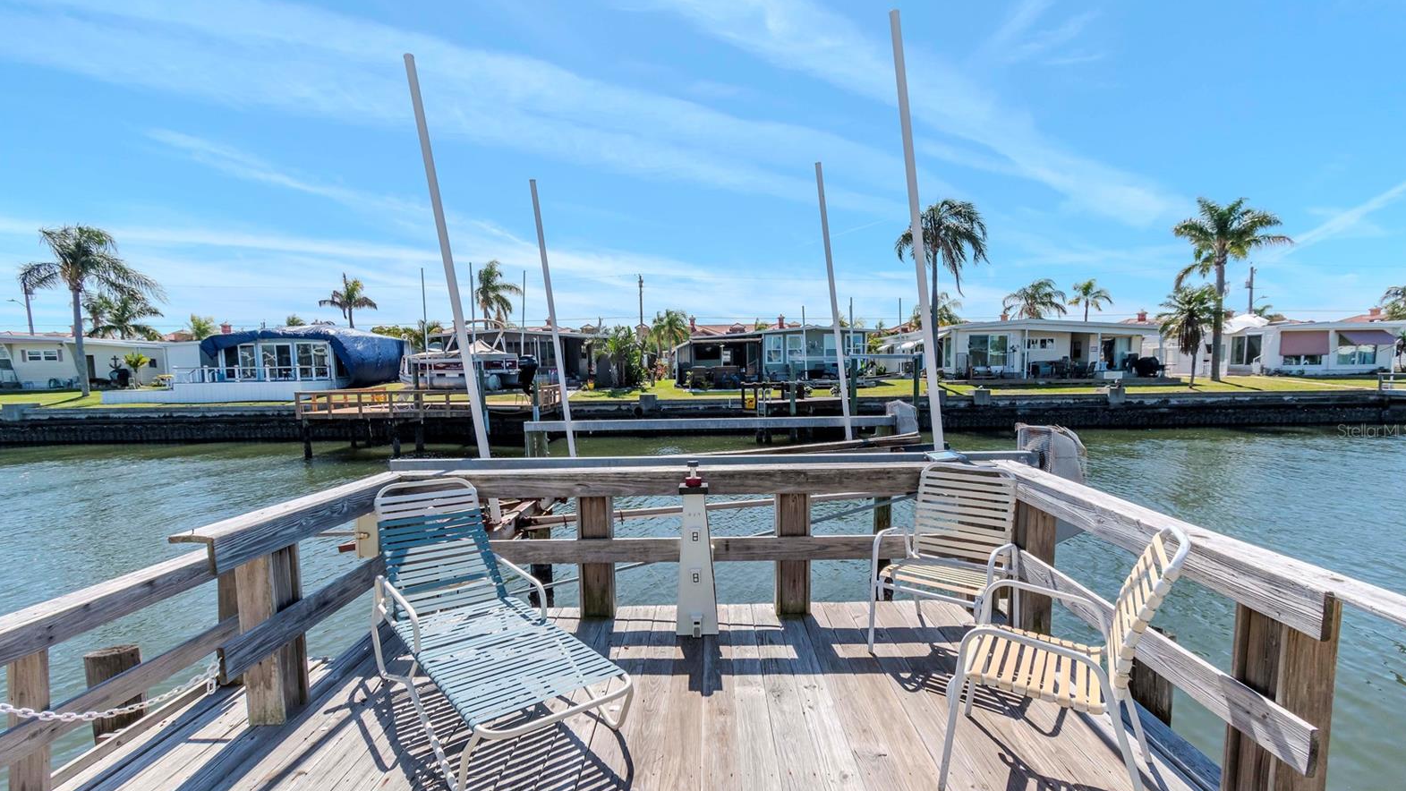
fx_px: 597
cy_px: 430
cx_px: 701
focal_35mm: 16
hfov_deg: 99.4
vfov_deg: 67.0
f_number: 7.1
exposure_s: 1/2000
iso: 500
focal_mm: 10
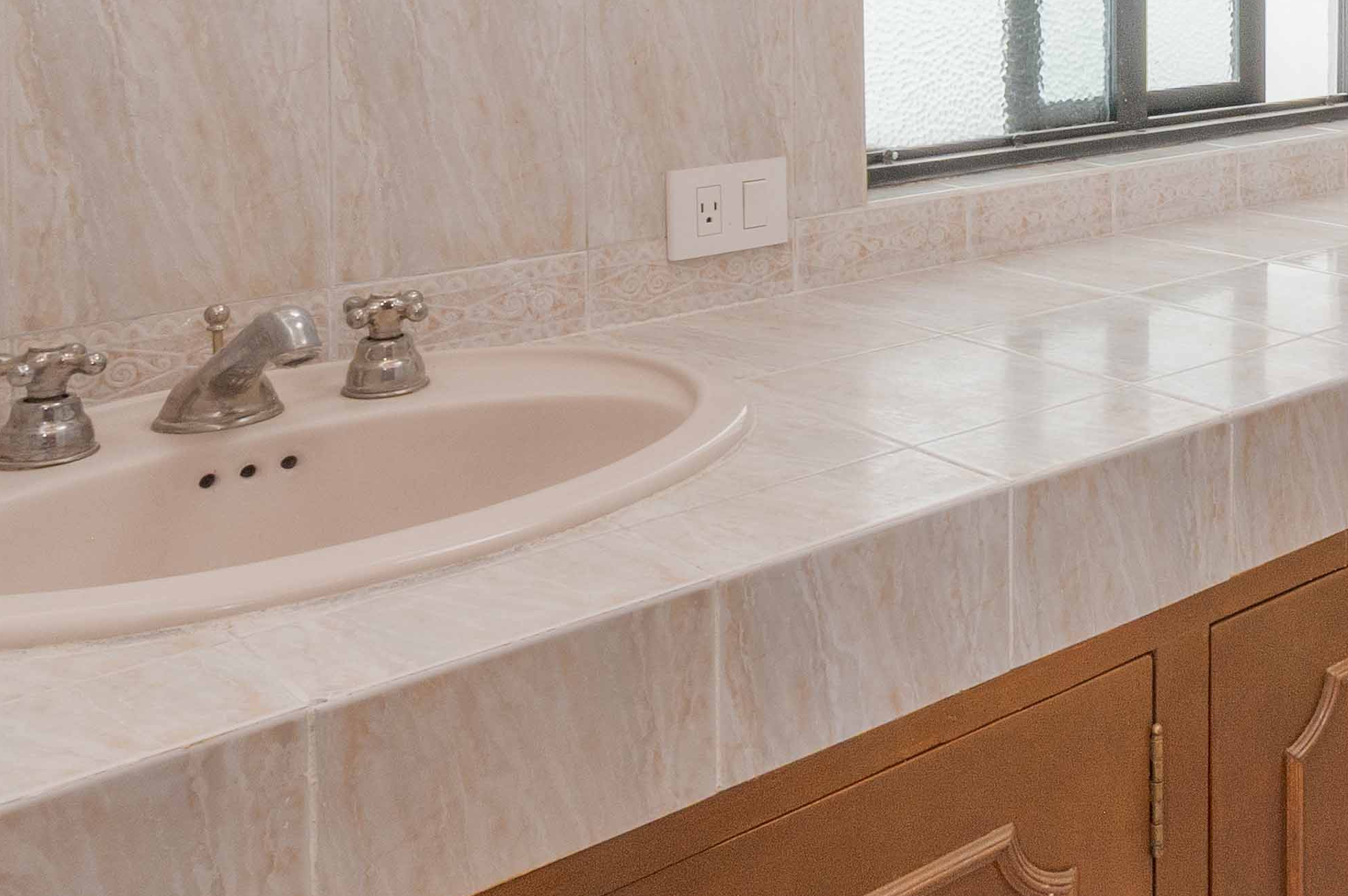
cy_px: -16
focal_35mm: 45
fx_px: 1666
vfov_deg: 28.2
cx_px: 1410
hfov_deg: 38.1
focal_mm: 14.5
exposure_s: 1/10
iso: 400
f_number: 20
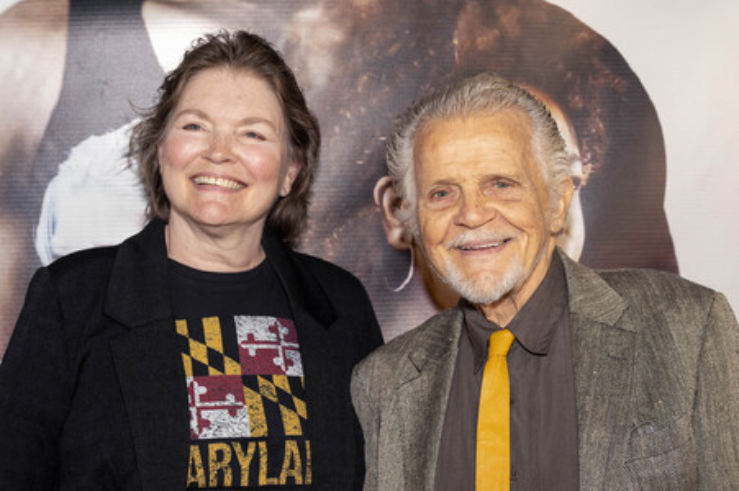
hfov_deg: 34.0
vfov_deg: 23.0
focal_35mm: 59
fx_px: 1210
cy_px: 246
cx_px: 370
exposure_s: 1/200
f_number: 5.6
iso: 400
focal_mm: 59
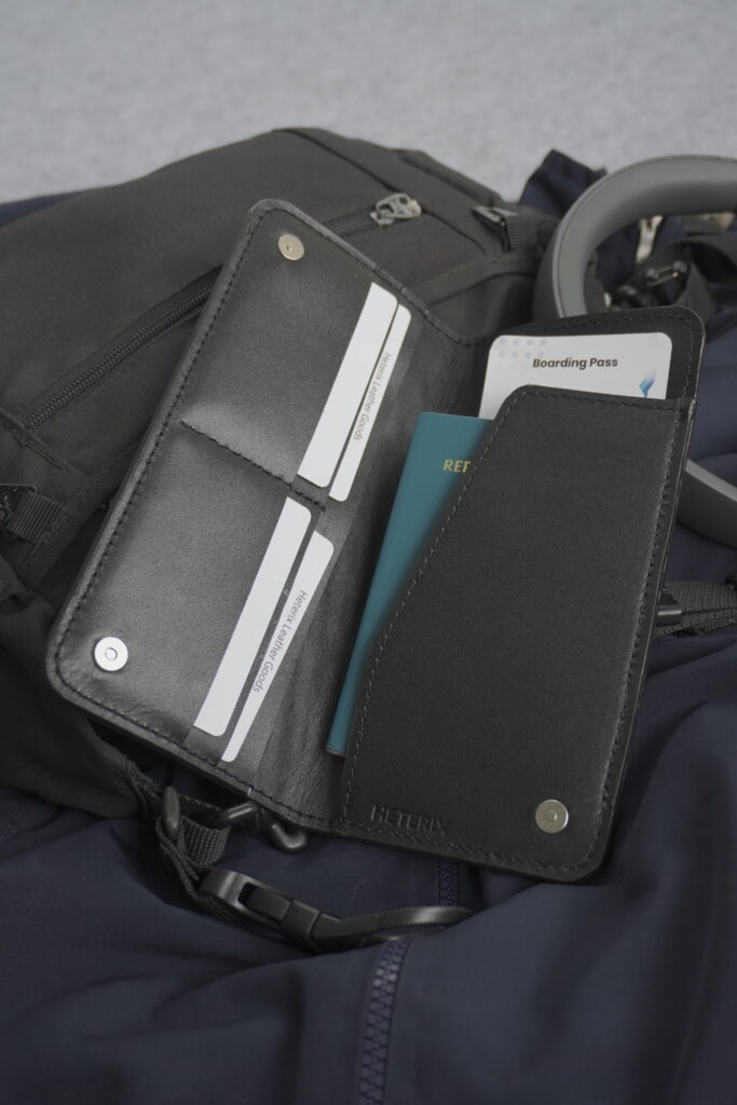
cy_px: 552
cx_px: 368
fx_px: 1335
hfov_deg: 30.9
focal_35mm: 44
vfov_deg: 45.0
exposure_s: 1/125
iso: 400
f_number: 4.5
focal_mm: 29
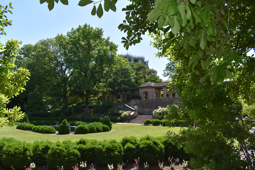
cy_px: 85
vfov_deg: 47.9
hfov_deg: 67.4
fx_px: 191
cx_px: 128
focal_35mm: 27
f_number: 8
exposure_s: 1/200
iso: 100
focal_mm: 18
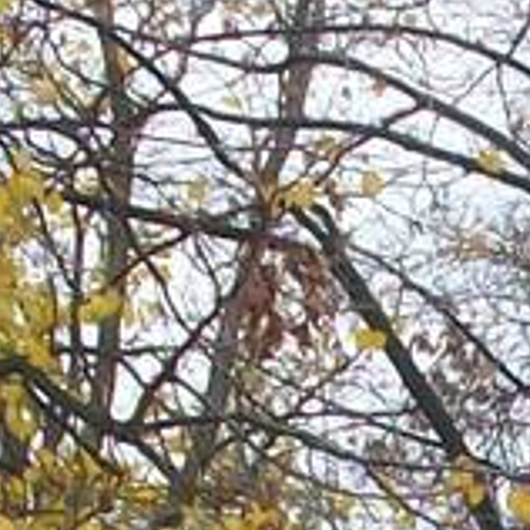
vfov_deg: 6.9
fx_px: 4227
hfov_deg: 7.0
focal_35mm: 244
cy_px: 1063
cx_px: 922
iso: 80
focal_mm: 5.7
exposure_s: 1/204
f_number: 2.8
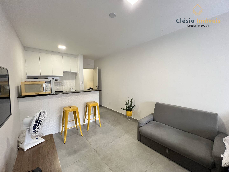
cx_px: 114
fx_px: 86
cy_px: 86
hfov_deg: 106.2
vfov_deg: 89.9
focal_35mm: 13
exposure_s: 1/60
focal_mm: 1.57
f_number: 1.8
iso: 200
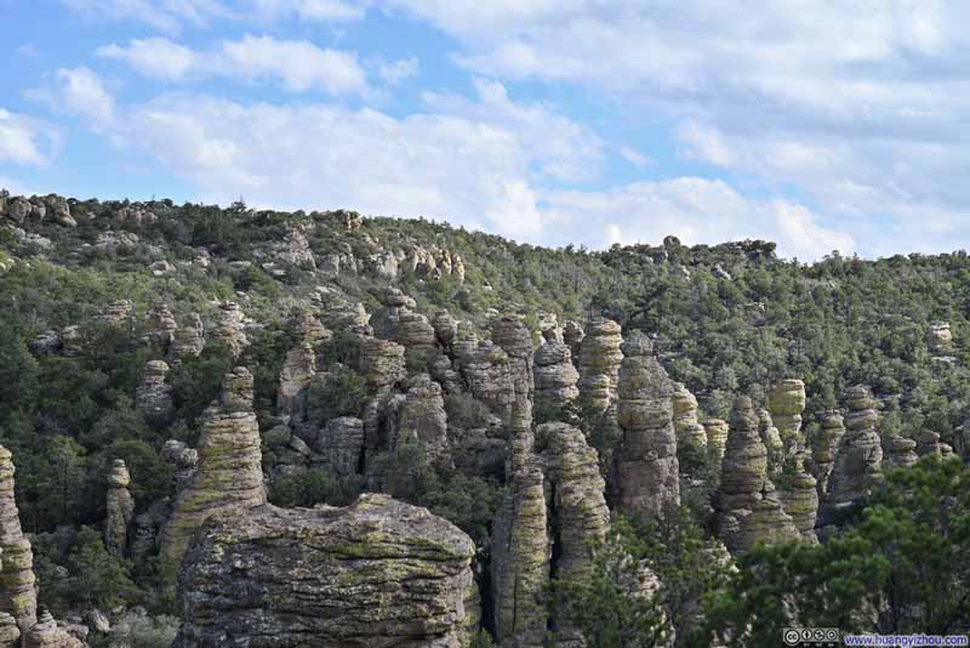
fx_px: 1995
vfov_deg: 18.4
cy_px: 324
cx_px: 485
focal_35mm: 74
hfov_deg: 27.3
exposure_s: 1/640
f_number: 5
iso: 100
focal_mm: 74
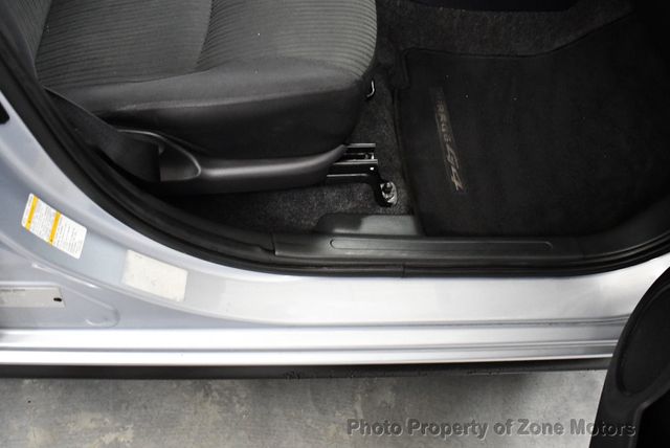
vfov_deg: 36.9
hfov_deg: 53.1
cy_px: 224
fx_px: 671
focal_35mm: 36
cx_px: 335
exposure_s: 1/80
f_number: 3.5
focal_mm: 18
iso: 3200
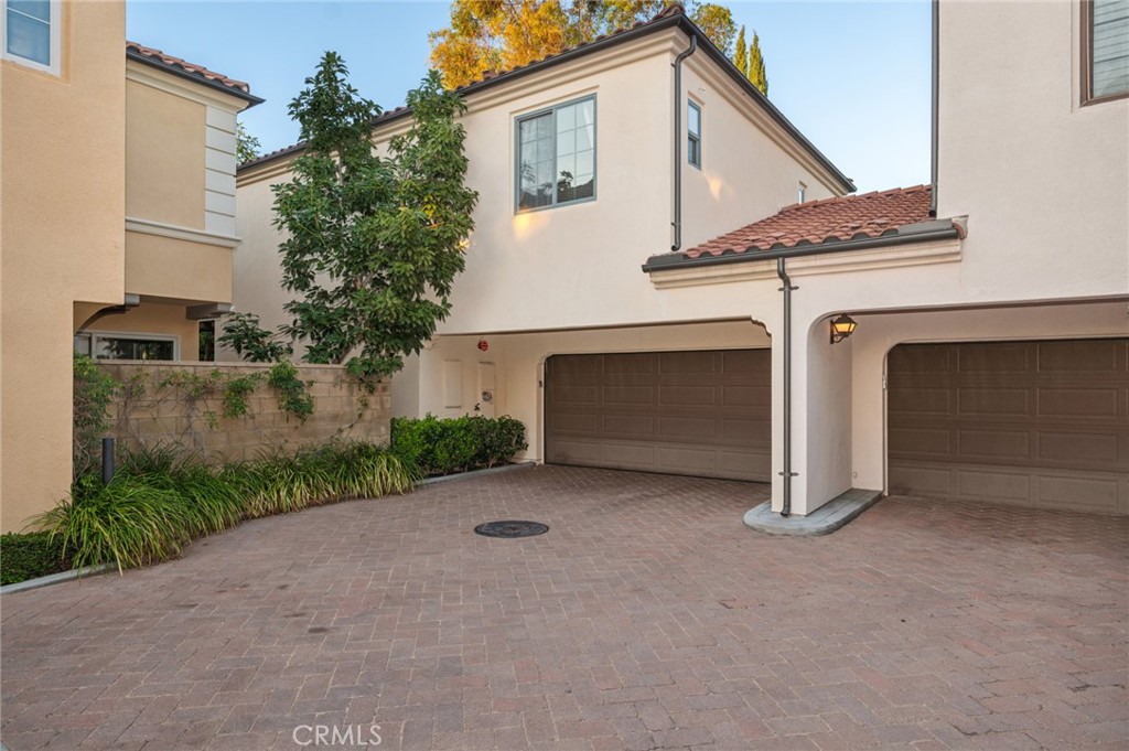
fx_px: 658
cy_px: 376
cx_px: 564
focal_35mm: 21
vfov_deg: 59.4
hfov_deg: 81.2
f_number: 9
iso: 200
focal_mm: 21
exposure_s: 1/40
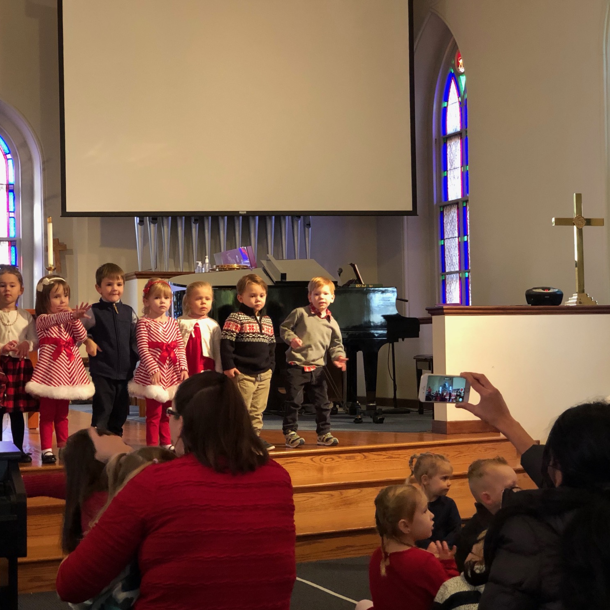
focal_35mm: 62
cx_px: 279
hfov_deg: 27.7
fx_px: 1236
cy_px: 308
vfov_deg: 27.7
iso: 160
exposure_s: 1/20
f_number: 2.4
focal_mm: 6
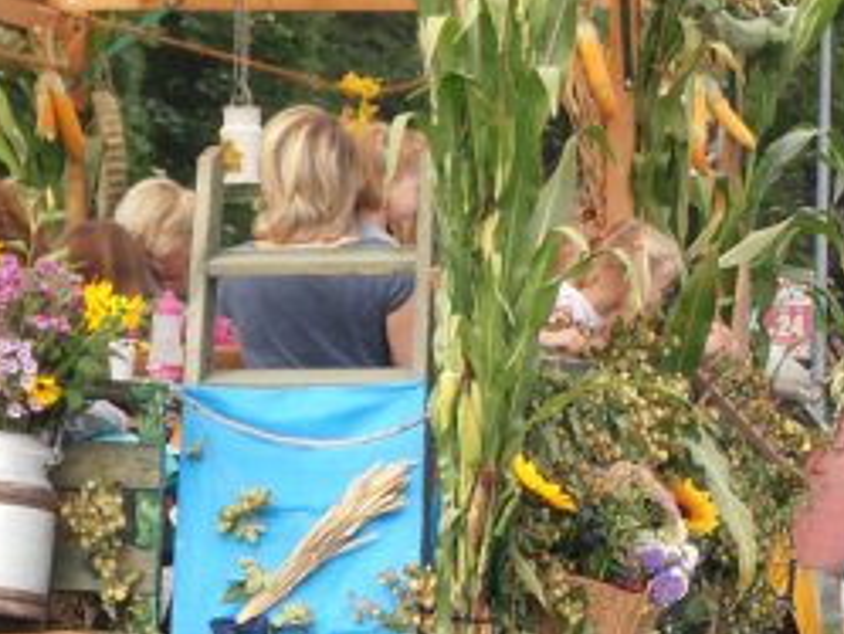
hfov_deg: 6.9
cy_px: 342
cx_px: 37
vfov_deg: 5.2
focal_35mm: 285
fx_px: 6952
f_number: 5.5
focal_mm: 19.64
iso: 80
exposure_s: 1/100
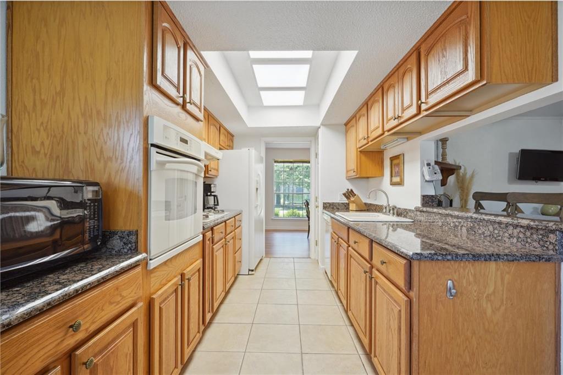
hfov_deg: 93.3
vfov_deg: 70.3
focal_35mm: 17
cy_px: 188
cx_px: 282
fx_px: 266
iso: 400
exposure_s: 1/8
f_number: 11
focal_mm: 17
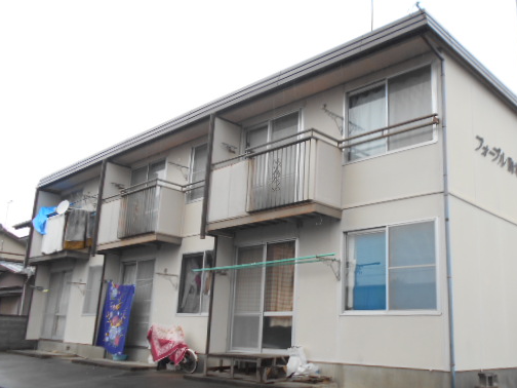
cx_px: 316
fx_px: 493
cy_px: 207
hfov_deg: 54.9
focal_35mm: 33
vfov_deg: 42.9
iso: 80
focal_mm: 4.6
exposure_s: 1/80
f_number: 3.2
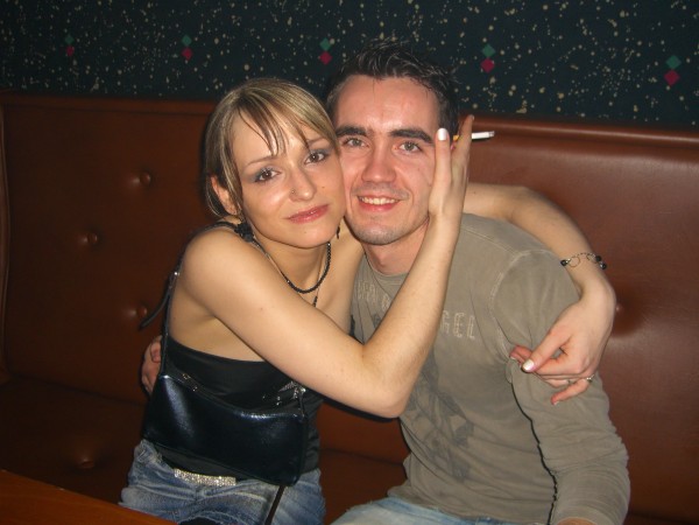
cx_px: 350
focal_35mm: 38
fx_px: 767
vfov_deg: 37.7
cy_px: 262
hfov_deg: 49.0
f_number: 2.8
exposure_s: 1/60
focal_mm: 7.9
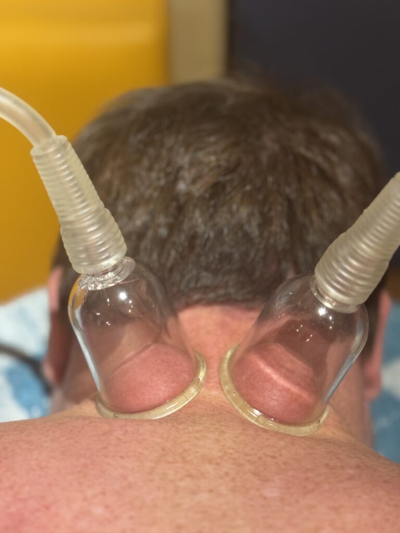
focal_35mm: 48
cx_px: 200
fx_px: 740
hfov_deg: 30.3
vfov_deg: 39.7
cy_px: 266
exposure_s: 1/33
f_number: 1.78
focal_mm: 6.76
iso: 320
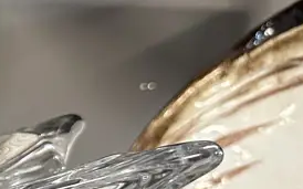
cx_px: -221
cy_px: 195
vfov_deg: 13.5
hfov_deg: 18.0
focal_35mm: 95
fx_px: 784
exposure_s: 1/50
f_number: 1.78
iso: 320
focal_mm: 6.86
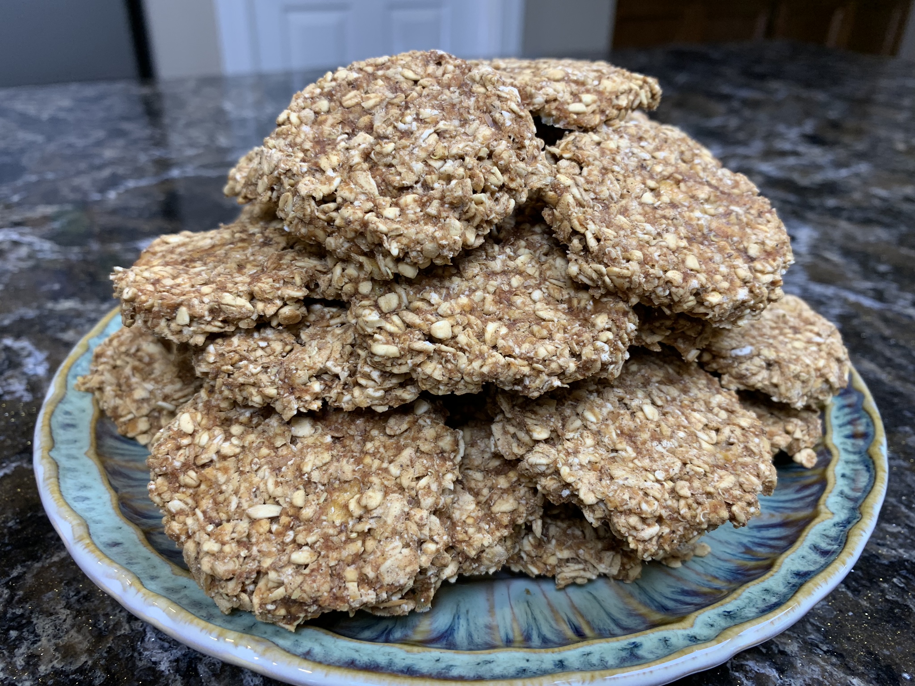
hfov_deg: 67.3
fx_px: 687
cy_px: 343
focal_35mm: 26
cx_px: 458
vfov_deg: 53.1
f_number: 1.8
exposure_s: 1/60
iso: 64
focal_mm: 4.25
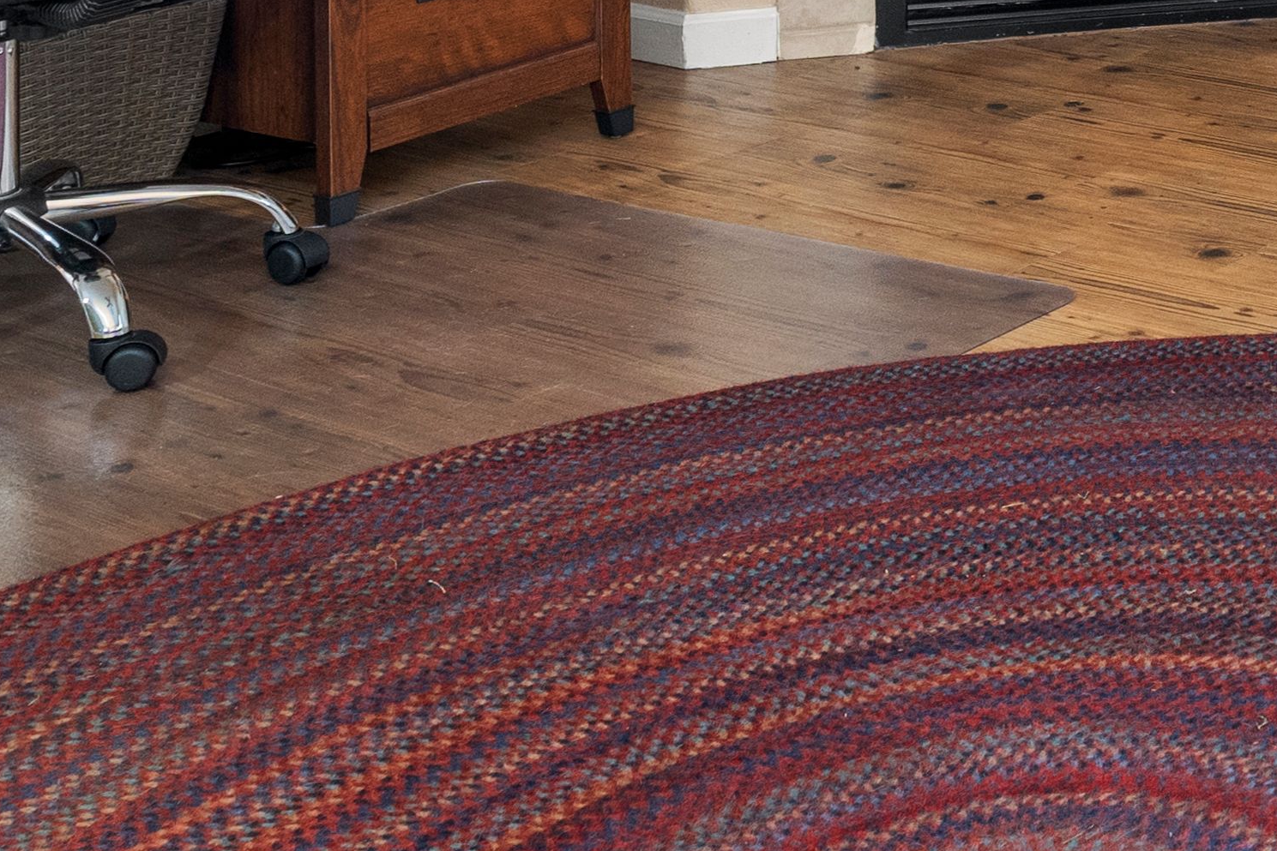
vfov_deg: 14.8
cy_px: -691
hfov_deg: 21.6
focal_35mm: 80
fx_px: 2838
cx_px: 1864
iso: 640
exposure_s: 1
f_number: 8
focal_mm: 17
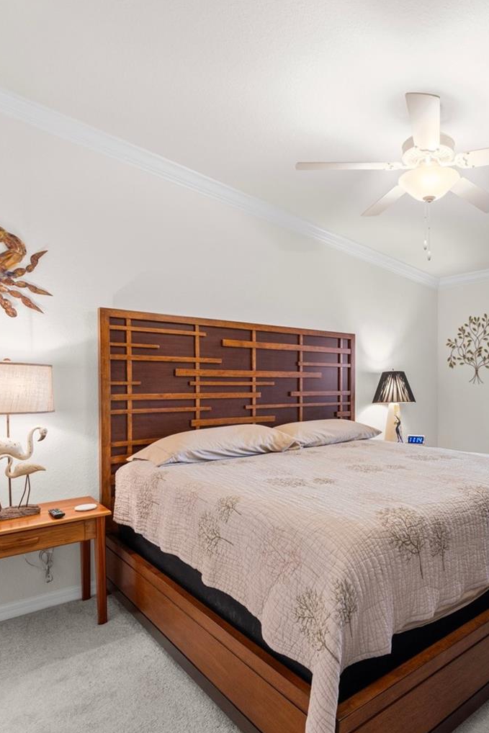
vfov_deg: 78.6
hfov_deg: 54.4
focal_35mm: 22
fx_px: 448
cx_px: 371
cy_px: 369
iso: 800
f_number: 8
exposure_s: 1/2.5
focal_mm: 14
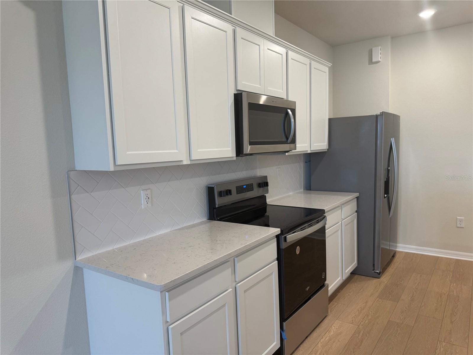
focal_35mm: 24
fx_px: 328
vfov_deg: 56.8
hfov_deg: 71.6
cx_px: 236
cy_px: 178
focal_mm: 6.76
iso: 125
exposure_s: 1/120
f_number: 1.78
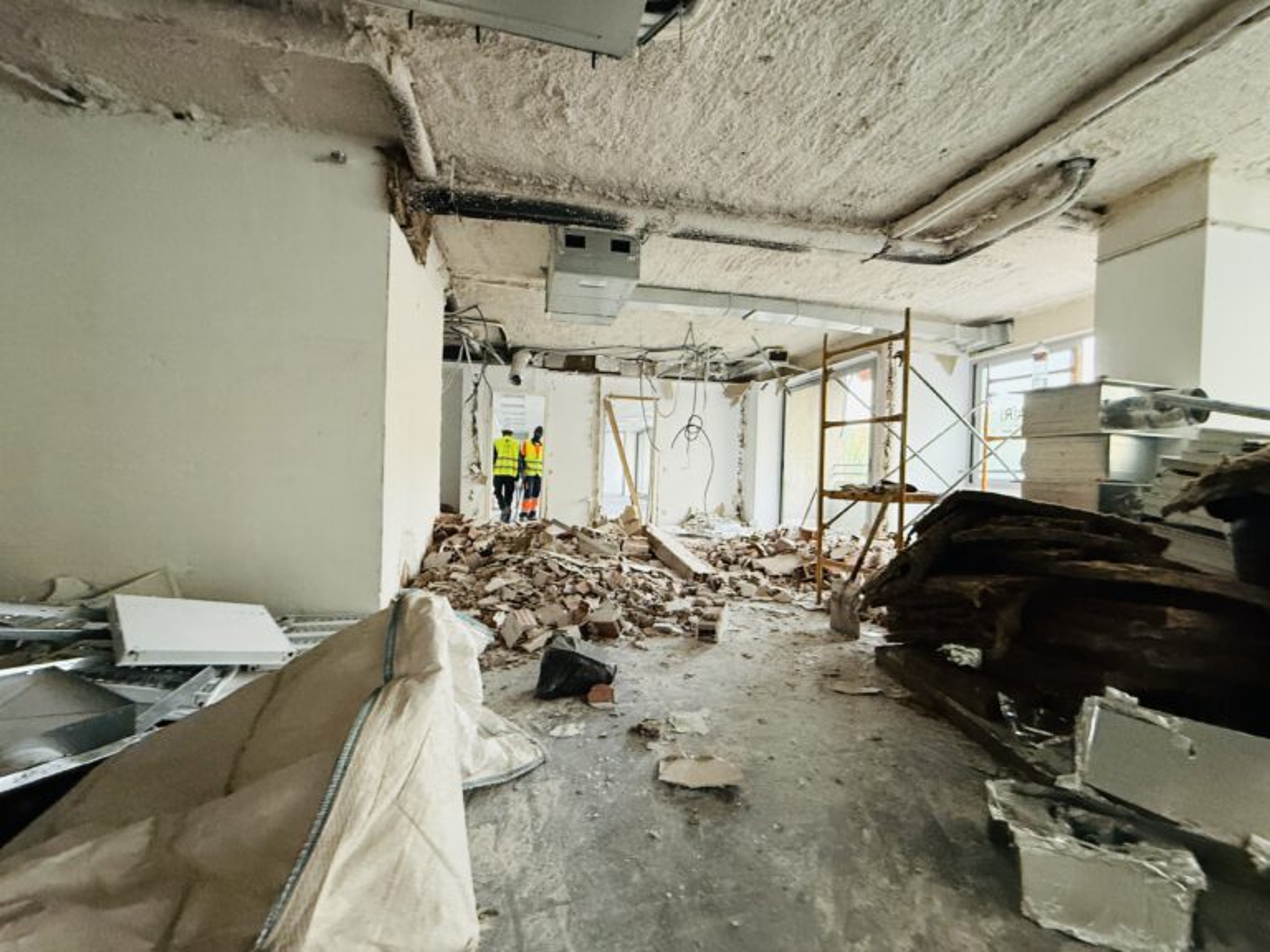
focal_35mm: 14
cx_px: 635
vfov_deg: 85.7
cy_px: 476
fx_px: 514
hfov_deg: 102.1
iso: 400
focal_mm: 2.22
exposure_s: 1/60
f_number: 2.2
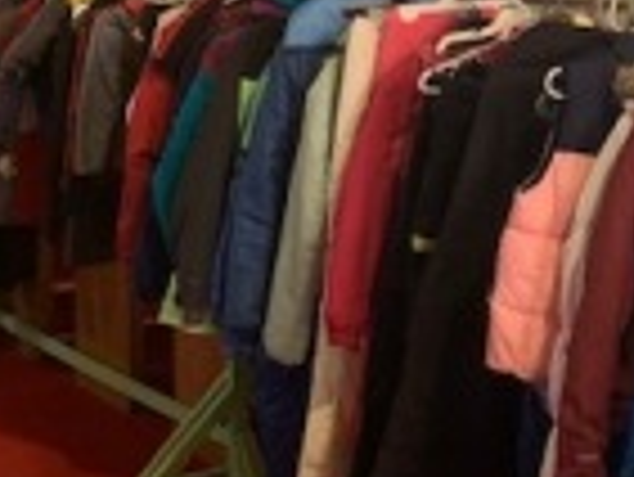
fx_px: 1521
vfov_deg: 17.6
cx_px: 531
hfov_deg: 23.1
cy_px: 74
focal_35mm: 83
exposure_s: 1/40
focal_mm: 4.25
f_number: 1.8
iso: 400
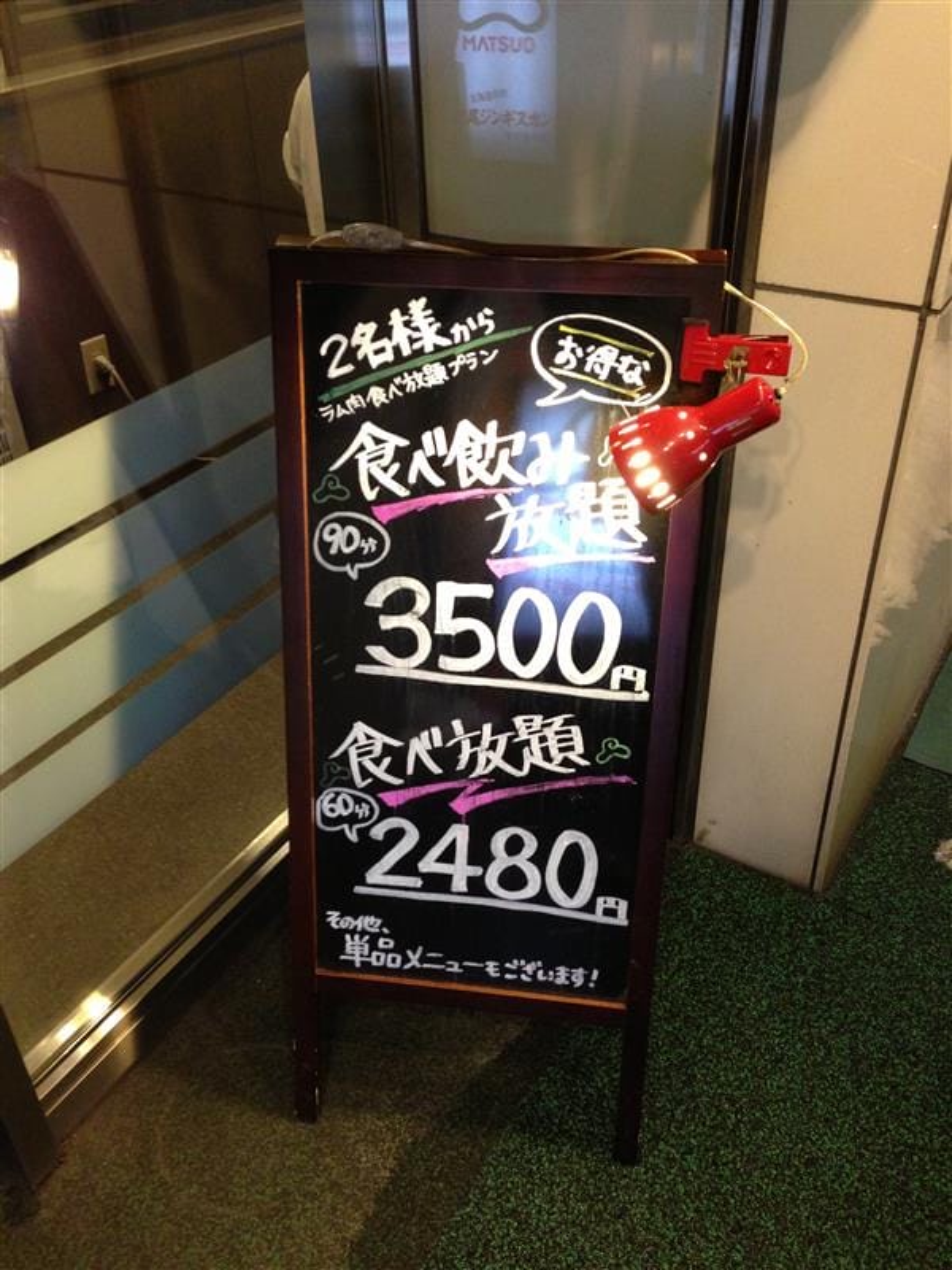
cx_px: 476
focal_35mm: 33
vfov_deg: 55.4
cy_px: 635
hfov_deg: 42.9
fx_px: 1210
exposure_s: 1/20
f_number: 2.4
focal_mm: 4.13
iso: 250
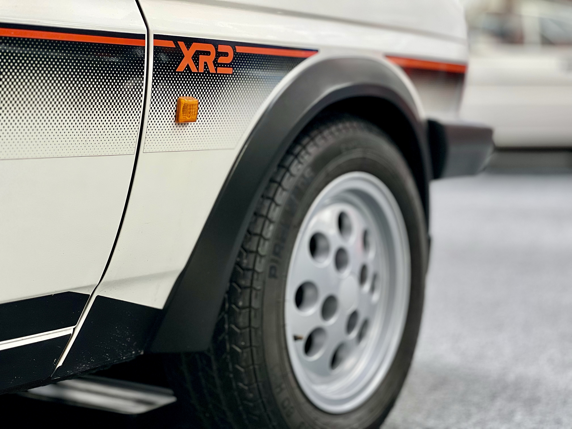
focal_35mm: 77
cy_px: 214
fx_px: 1272
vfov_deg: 19.1
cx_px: 286
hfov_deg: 25.3
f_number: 2.8
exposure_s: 1/121
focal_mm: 9
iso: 100
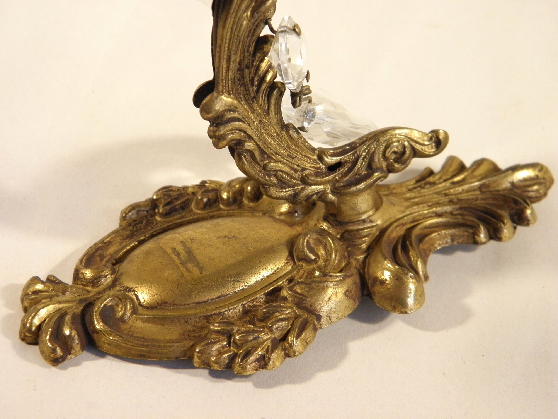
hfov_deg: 24.4
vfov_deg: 18.4
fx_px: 1290
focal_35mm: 80
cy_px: 210
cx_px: 279
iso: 200
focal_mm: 14.3
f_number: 4.4
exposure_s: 1/30
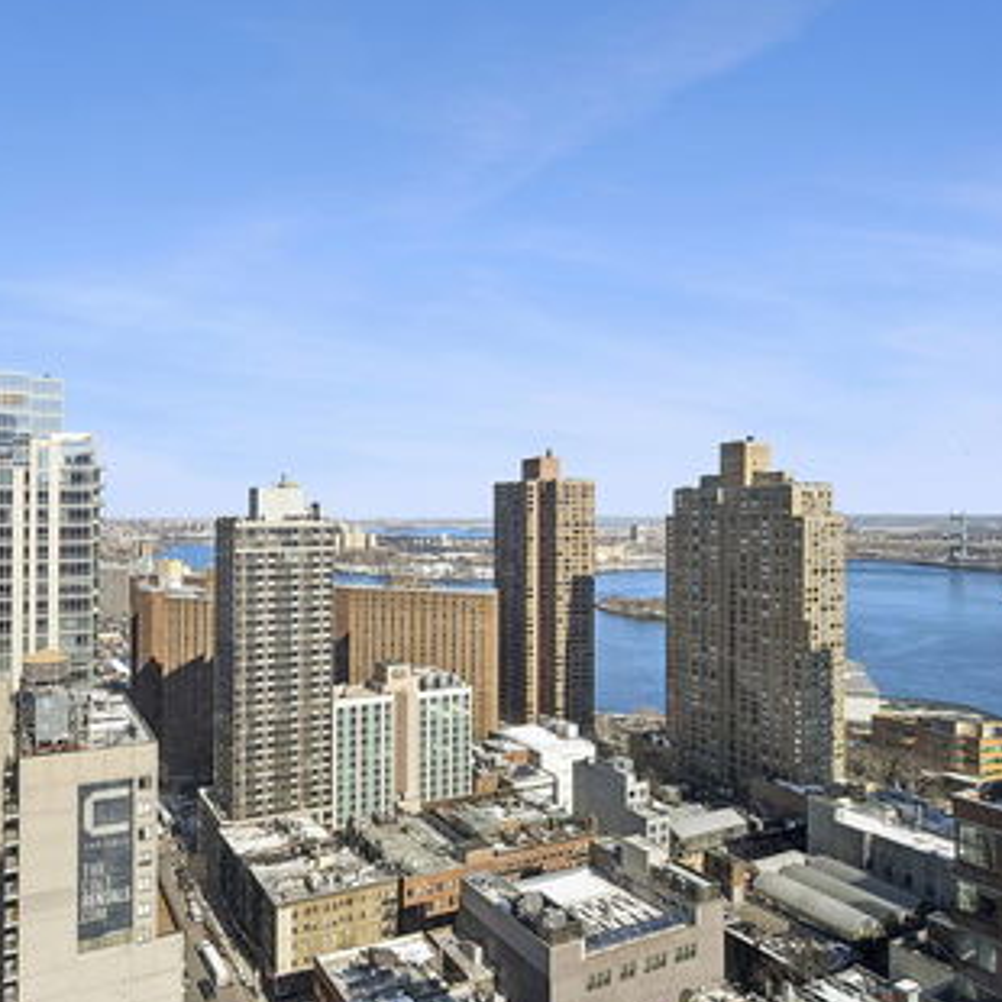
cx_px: 296
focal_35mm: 21
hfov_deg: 69.0
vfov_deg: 72.1
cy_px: 507
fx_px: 688
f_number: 13
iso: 800
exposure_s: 1/640
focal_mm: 16
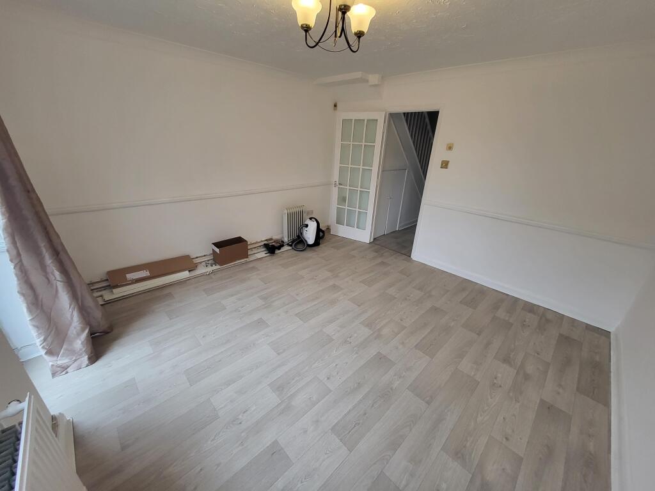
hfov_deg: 106.2
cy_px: 246
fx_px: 246
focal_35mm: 13
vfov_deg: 89.9
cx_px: 328
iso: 125
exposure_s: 1/50
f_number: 2.2
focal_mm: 1.74
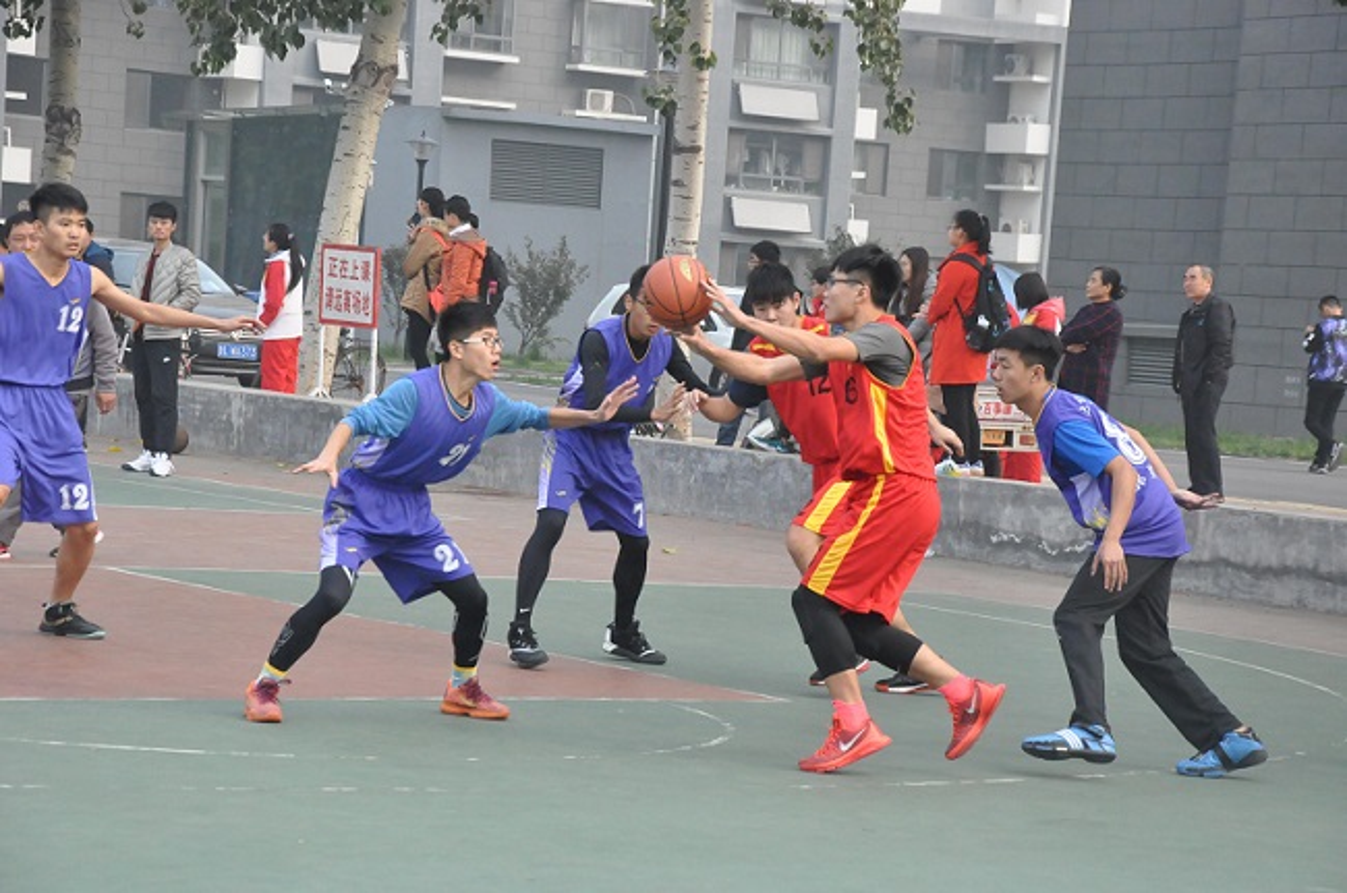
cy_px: 446
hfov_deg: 17.1
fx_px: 4482
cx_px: 674
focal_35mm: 120
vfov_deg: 11.4
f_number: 7.1
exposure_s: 1/2000
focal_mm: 80
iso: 2500
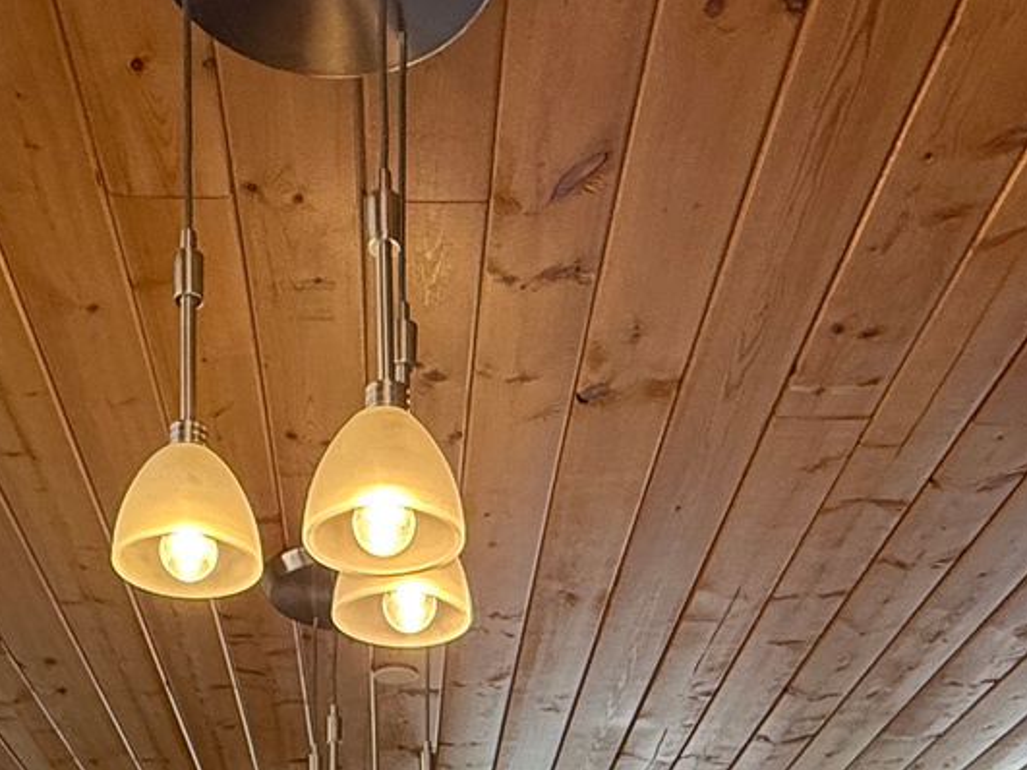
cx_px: 420
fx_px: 1602
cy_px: 1298
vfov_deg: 20.8
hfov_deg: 35.4
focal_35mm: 54
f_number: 2.2
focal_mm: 2.22
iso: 160
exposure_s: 1/120
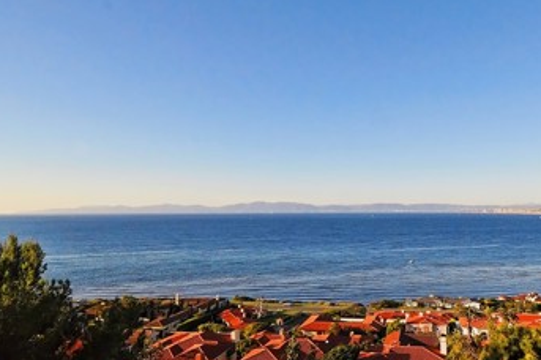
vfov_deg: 46.2
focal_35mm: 28
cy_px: 152
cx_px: 374
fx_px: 420
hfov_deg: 63.3
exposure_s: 1/200
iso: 200
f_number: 14
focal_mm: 10
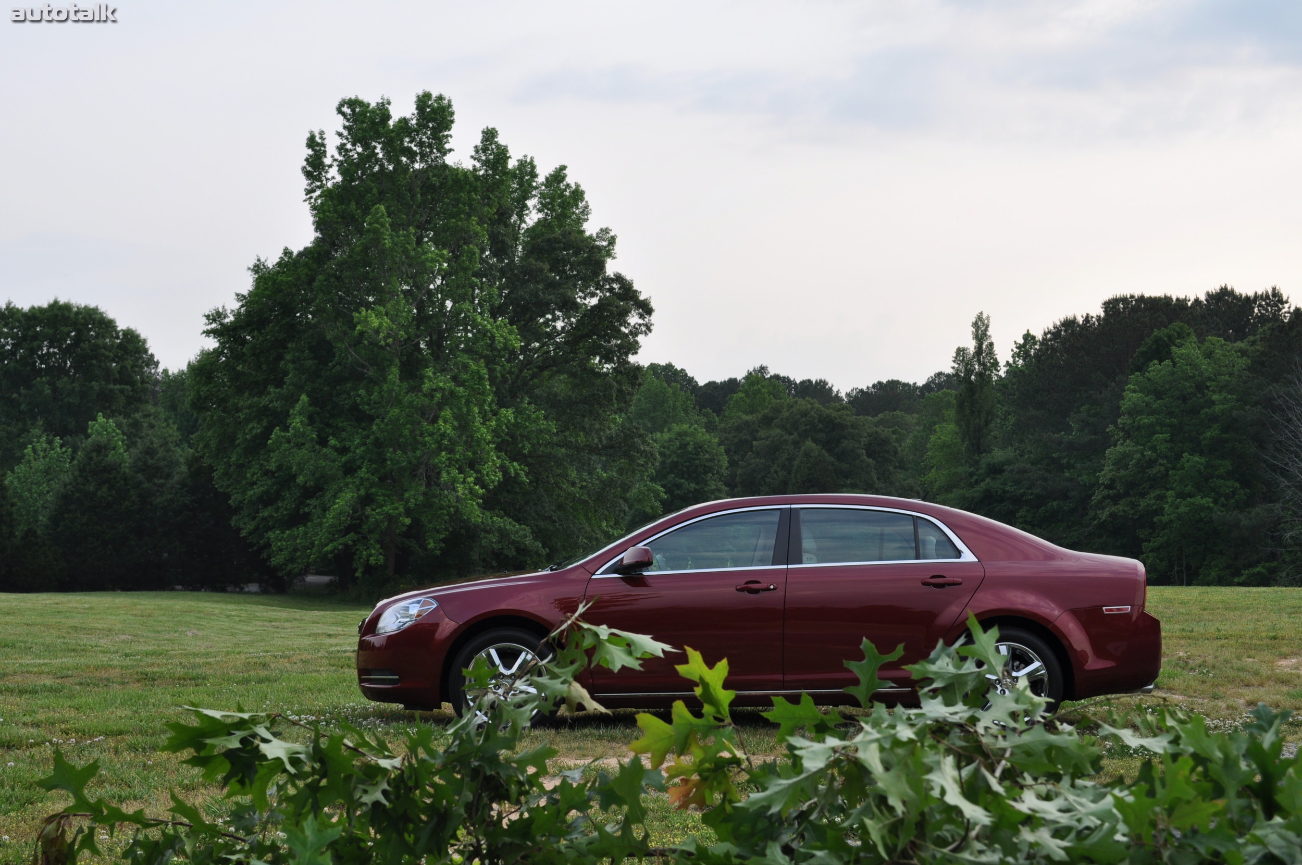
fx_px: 1842
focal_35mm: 51
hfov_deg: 38.9
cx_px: 651
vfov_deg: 26.4
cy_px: 432
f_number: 9
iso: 200
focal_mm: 34
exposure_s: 1/100
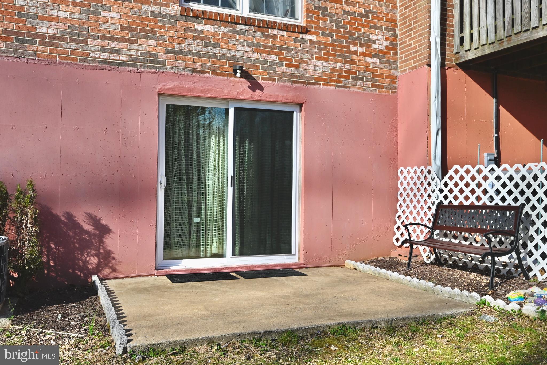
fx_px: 501
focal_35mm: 33
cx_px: 274
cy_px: 182
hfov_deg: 57.2
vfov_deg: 39.9
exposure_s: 1/400
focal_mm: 22
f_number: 10
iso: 200
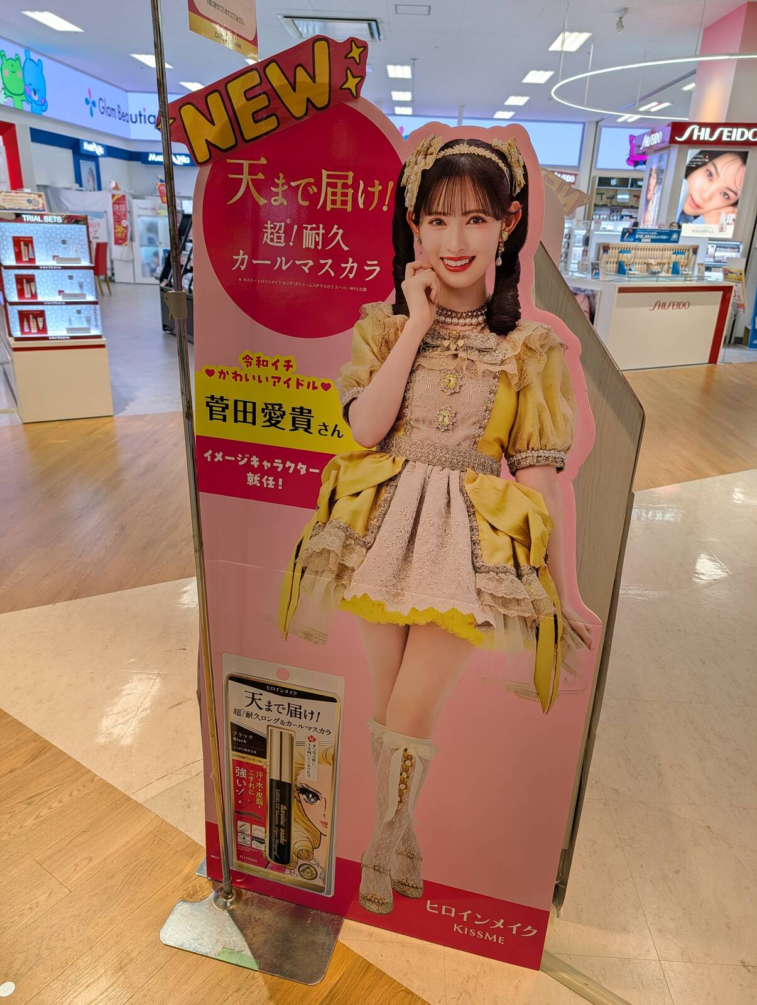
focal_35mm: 24
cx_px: 378
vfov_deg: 71.5
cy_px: 502
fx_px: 698
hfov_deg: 56.9
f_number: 1.68
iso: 35
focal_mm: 6.9
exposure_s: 1/120
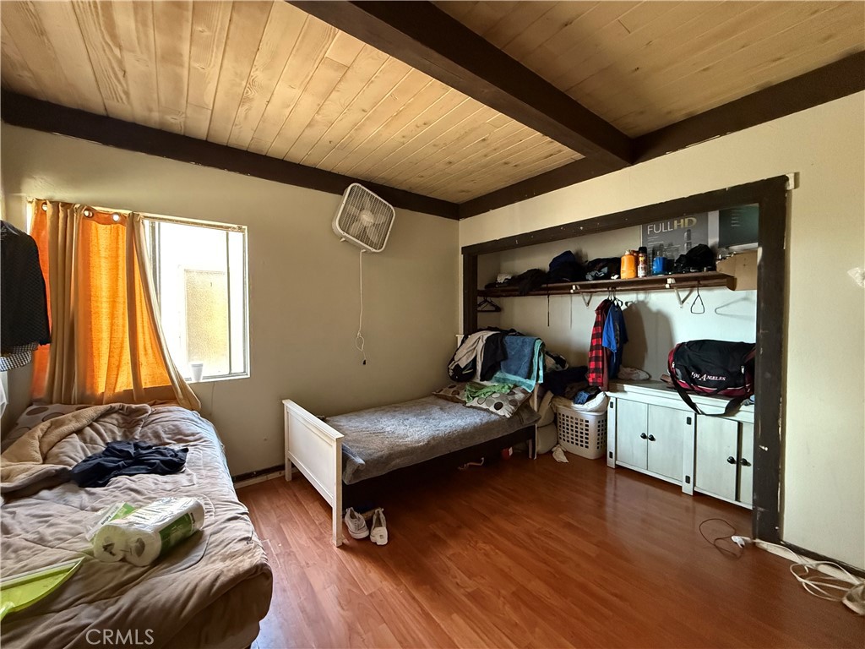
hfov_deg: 102.1
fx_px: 350
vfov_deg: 85.7
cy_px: 324
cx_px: 432
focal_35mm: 14
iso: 1000
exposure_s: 1/60
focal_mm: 2.22
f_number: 2.2
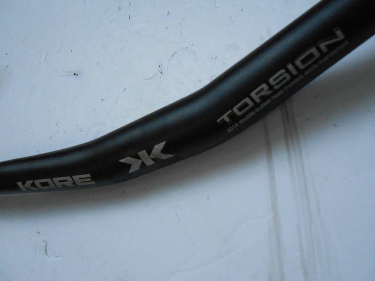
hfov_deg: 67.3
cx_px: 188
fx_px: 282
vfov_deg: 53.1
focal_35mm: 26
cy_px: 140
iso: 500
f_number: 3.5
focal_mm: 4.6
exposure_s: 1/125
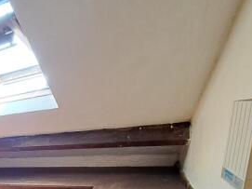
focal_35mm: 28
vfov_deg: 43.4
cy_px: 185
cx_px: 15
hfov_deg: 53.6
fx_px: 204
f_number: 2.2
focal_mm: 1.74
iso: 100
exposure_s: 1/50
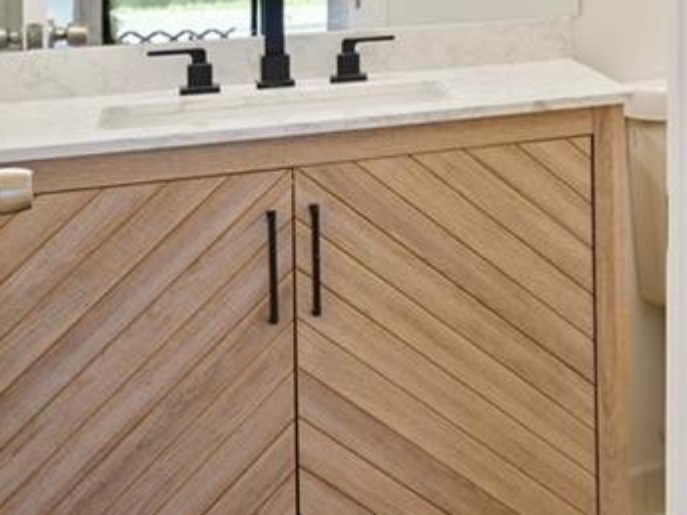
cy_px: -118
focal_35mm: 76
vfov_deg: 18.3
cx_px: 1300
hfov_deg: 18.6
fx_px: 1508
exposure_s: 1/2
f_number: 8
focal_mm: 17
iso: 125
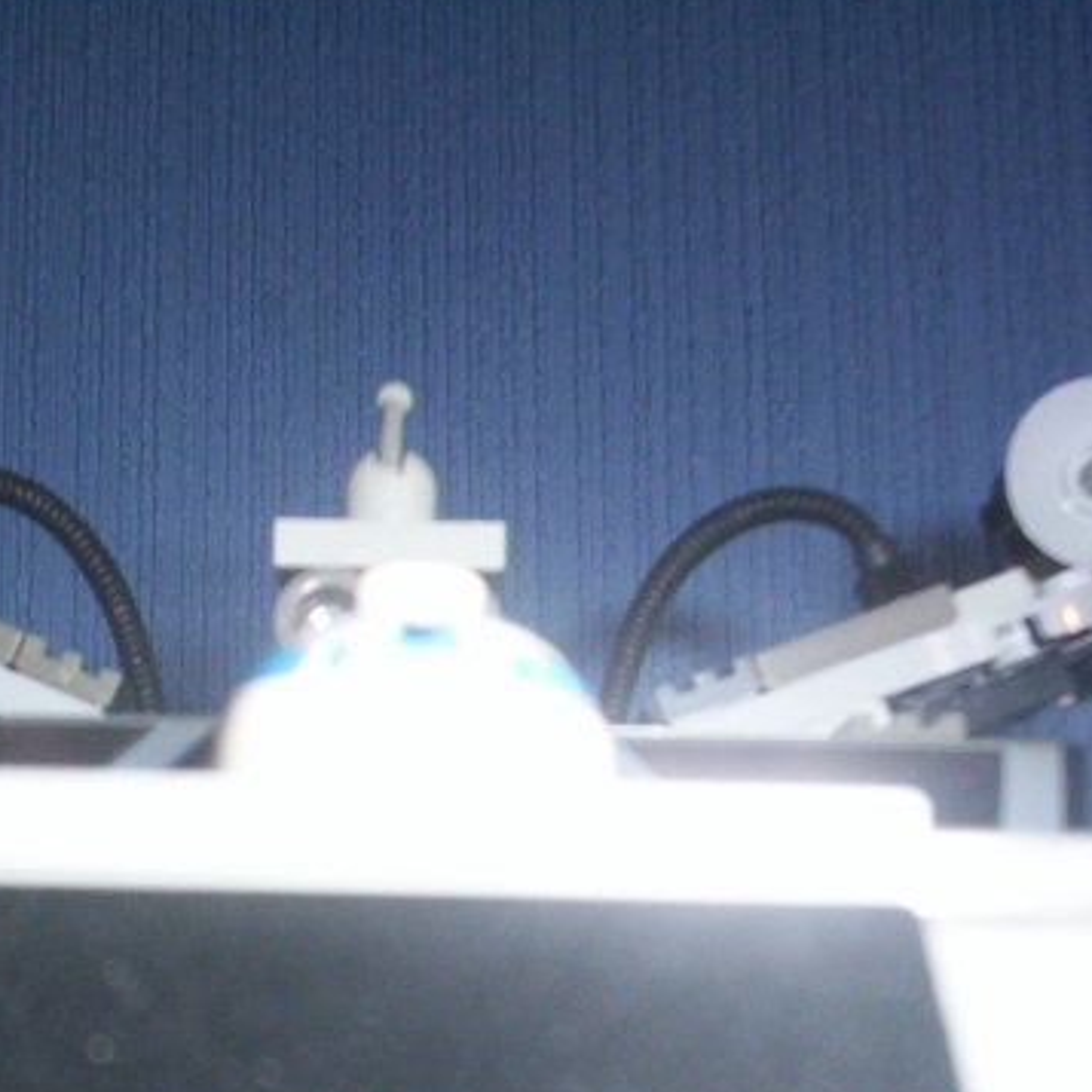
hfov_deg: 22.4
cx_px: 431
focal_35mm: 77
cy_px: 899
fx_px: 2748
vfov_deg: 22.1
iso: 140
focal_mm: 4.99
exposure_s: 1/60
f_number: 4.5
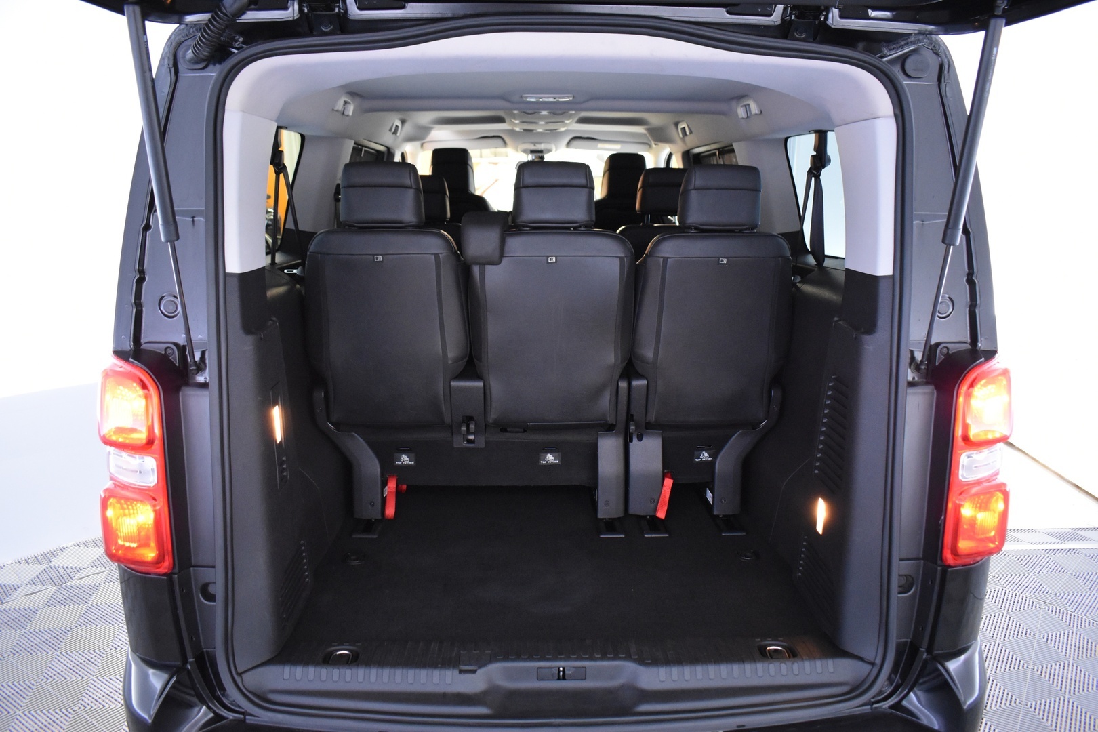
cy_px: 366
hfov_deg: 67.4
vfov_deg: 47.9
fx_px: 823
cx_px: 549
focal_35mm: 27
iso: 3200
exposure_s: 1/20
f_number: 3.5
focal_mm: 18
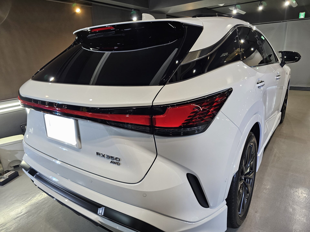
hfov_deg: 73.9
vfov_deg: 58.9
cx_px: 155
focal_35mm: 23
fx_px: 206
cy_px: 116
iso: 125
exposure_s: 1/101
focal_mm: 6.3
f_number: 1.7
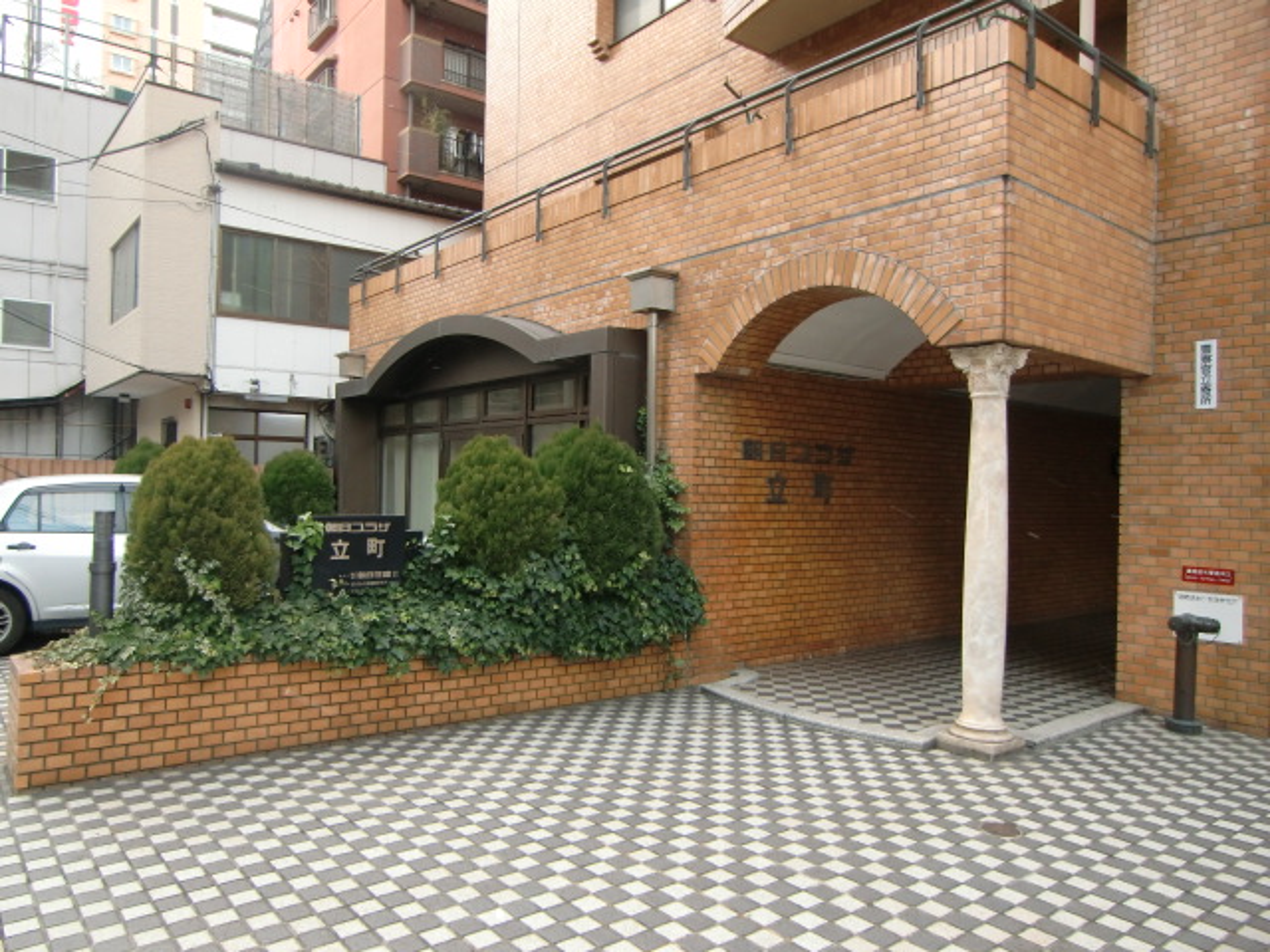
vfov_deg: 56.8
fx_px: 881
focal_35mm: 24
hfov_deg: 71.6
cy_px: 476
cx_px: 635
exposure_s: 1/60
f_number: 3.2
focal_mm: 4.3
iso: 160
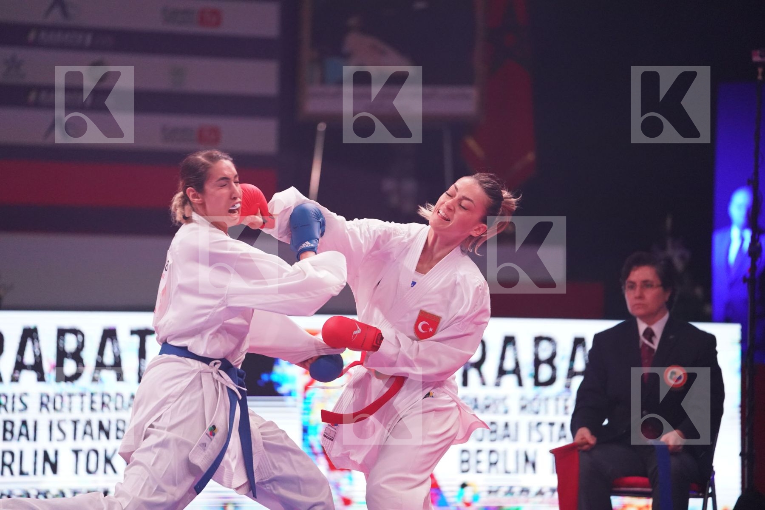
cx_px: 382
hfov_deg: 10.3
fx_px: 4250
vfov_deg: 6.9
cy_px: 255
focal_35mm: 200
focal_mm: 200
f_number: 2.8
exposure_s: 1/1000
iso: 4000
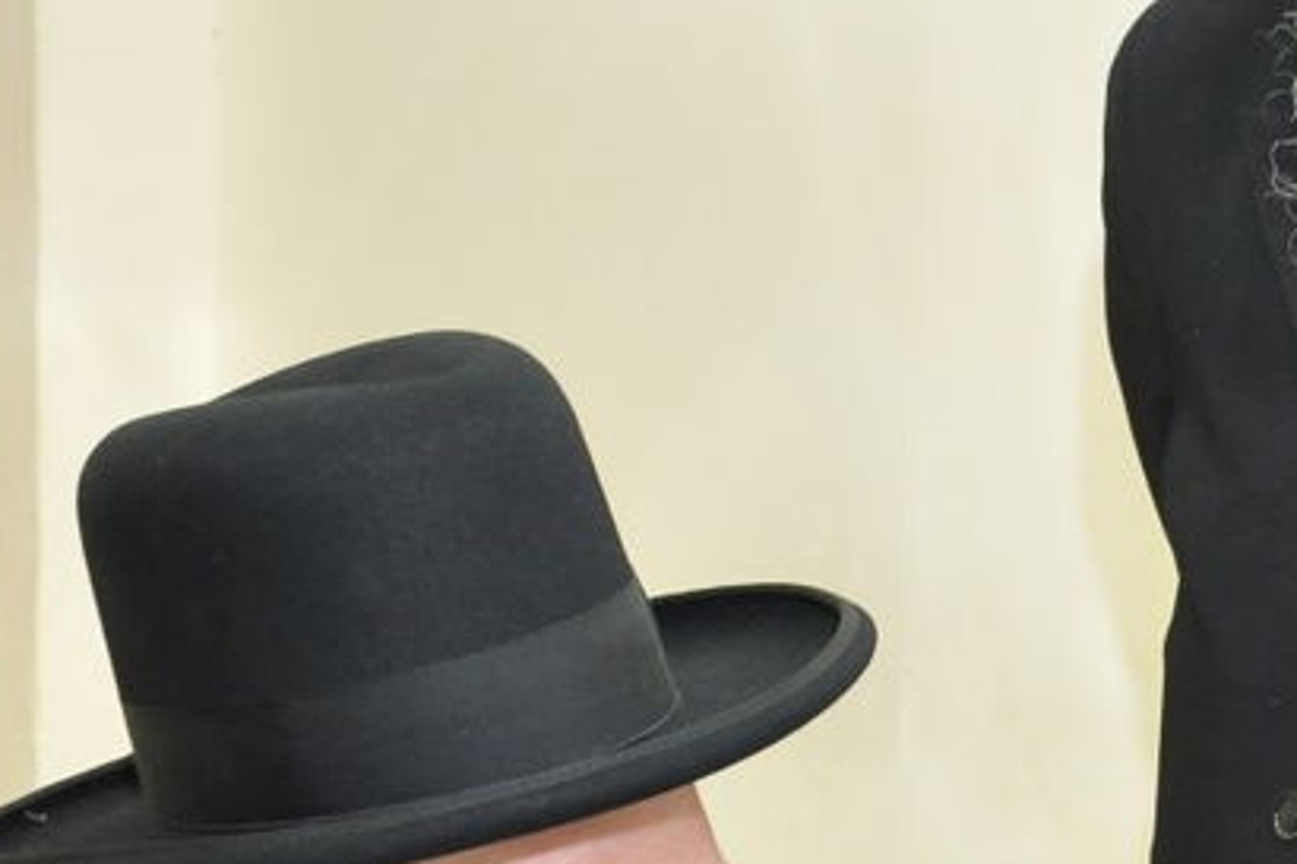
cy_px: 964
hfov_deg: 11.6
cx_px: 1414
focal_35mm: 174
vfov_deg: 7.8
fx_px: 6266
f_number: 5
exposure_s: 1/100
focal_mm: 34
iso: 1250
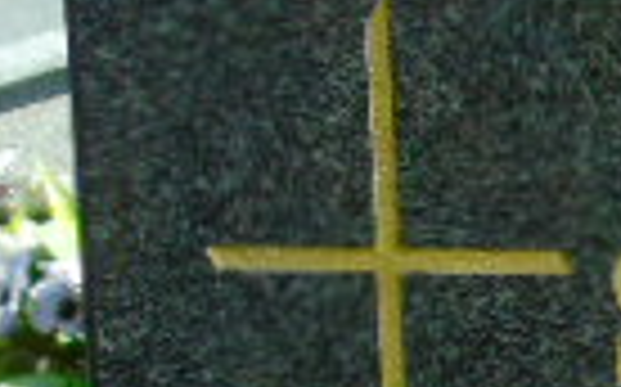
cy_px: 742
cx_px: 1292
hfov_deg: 5.1
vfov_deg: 3.2
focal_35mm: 403
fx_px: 6815
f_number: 4.1
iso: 80
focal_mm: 15
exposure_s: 1/500
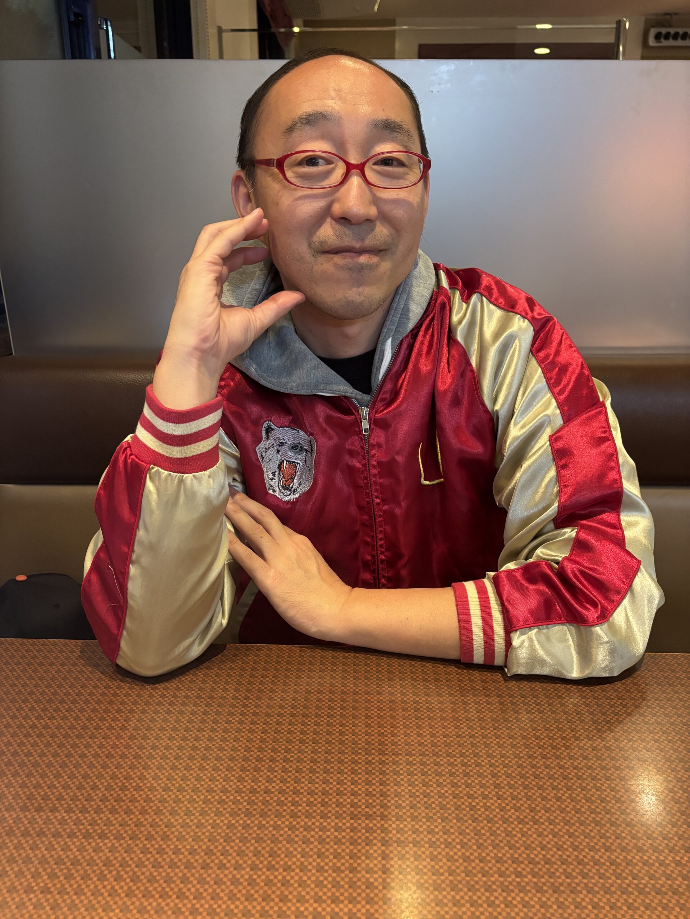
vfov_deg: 67.3
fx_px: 691
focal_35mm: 26
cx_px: 345
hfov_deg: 53.1
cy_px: 460
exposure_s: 1/50
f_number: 1.6
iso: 500
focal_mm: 5.96
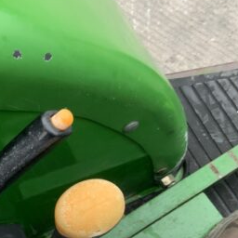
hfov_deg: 26.0
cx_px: 25
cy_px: 179
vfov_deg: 26.5
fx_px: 498
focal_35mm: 64
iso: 64
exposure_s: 1/72
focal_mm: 3
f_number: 1.8
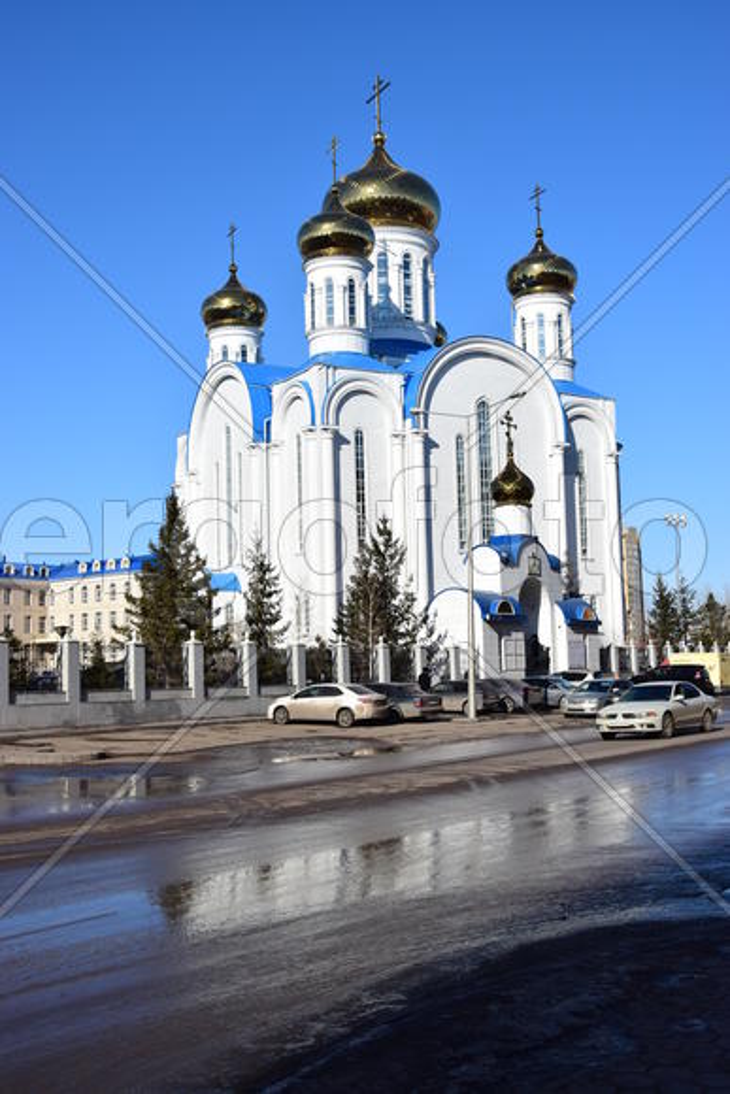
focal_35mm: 38
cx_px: 365
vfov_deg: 51.3
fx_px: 1140
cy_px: 547
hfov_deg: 35.5
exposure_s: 1/320
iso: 100
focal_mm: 25
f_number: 9
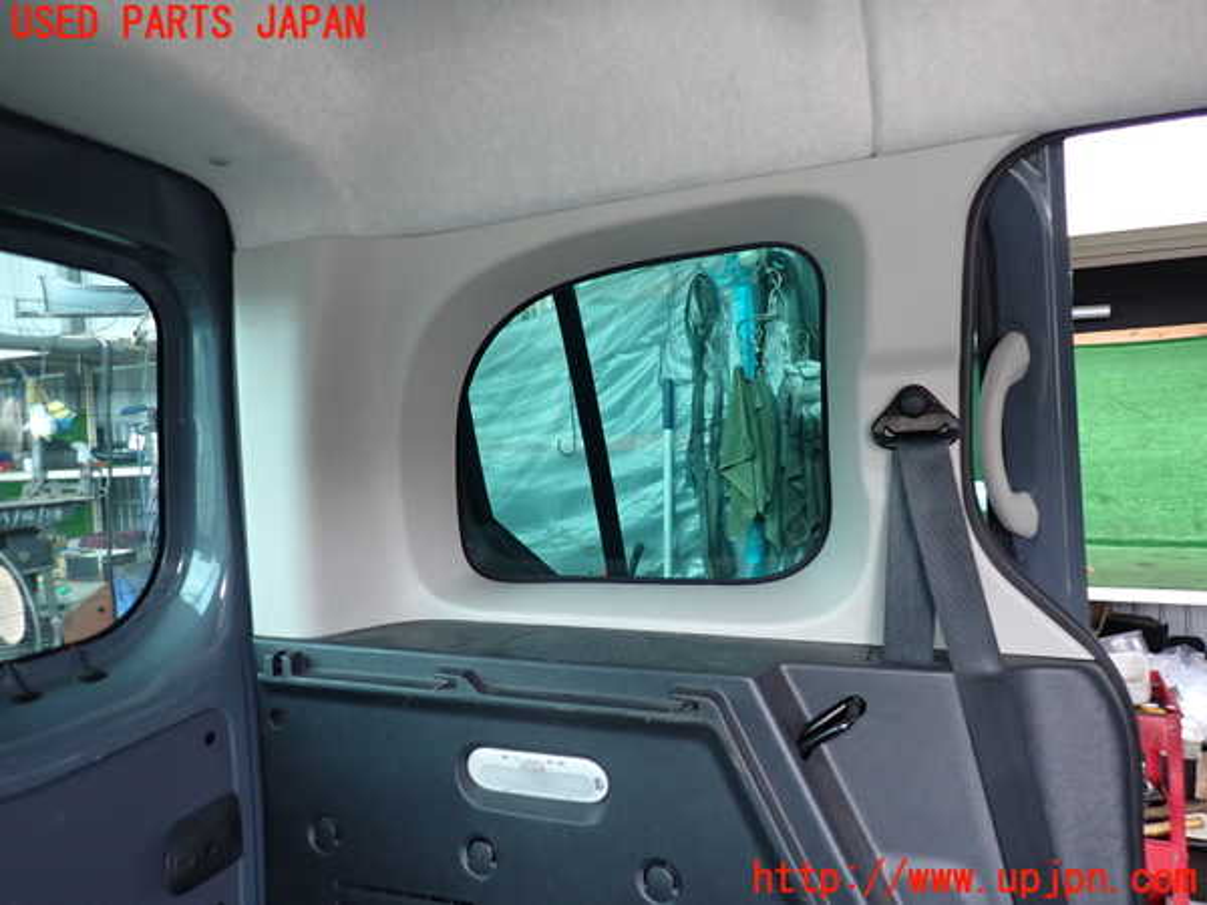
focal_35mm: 25
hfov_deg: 69.4
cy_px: 452
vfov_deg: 54.9
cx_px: 604
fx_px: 872
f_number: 2
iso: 250
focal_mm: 4.5
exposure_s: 1/30
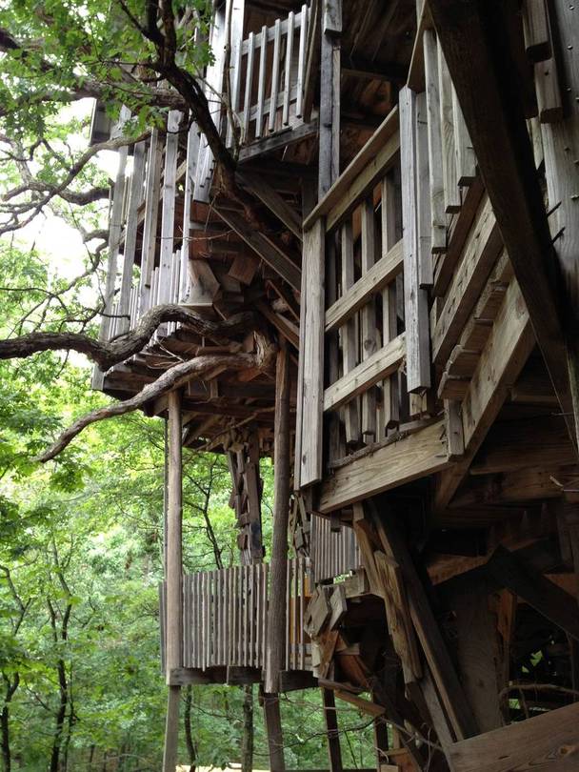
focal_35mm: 35
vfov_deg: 52.6
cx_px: 290
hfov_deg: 40.7
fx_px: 780
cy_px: 386
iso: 80
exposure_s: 1/24
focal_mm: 4.28
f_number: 2.4
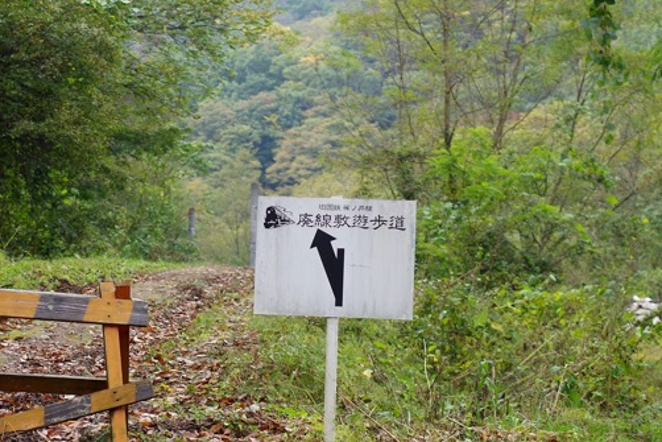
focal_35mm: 106
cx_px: 165
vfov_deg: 12.9
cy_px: 237
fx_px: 1950
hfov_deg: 19.1
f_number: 3.5
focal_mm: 35
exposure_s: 1/160
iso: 100
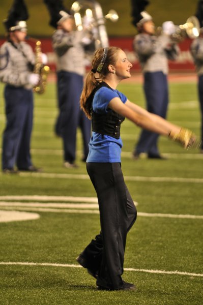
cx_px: 102
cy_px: 152
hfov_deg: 4.6
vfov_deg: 6.9
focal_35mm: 300
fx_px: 2542
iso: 360
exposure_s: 1/60
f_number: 2.8
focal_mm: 200
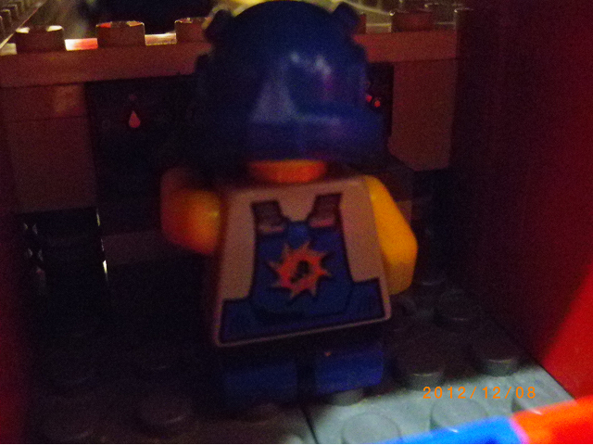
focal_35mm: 41
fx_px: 702
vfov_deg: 35.1
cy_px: 222
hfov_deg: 45.8
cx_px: 296
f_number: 3.9
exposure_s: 1/4
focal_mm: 7.3
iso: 1600
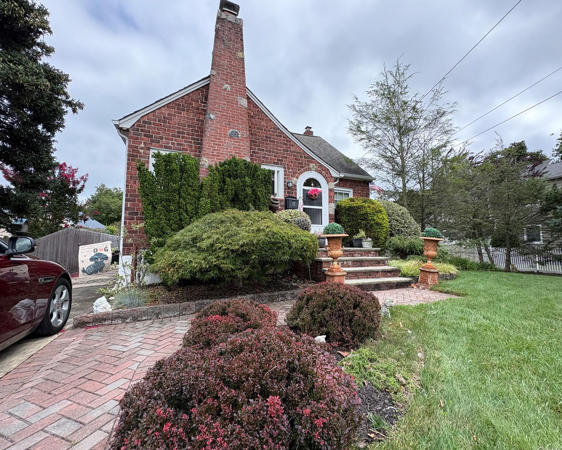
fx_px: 250
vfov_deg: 84.0
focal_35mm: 15
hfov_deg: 96.8
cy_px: 227
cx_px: 290
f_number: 2.2
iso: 64
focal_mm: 2.22
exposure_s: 1/687
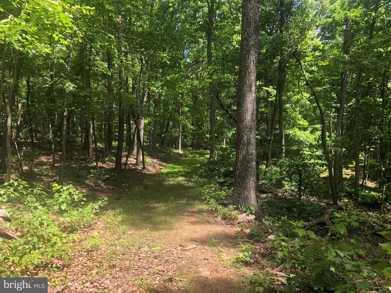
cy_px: 146
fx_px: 316
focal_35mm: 28
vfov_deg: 49.7
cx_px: 196
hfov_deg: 63.4
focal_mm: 3.99
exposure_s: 1/134
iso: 20
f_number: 1.8
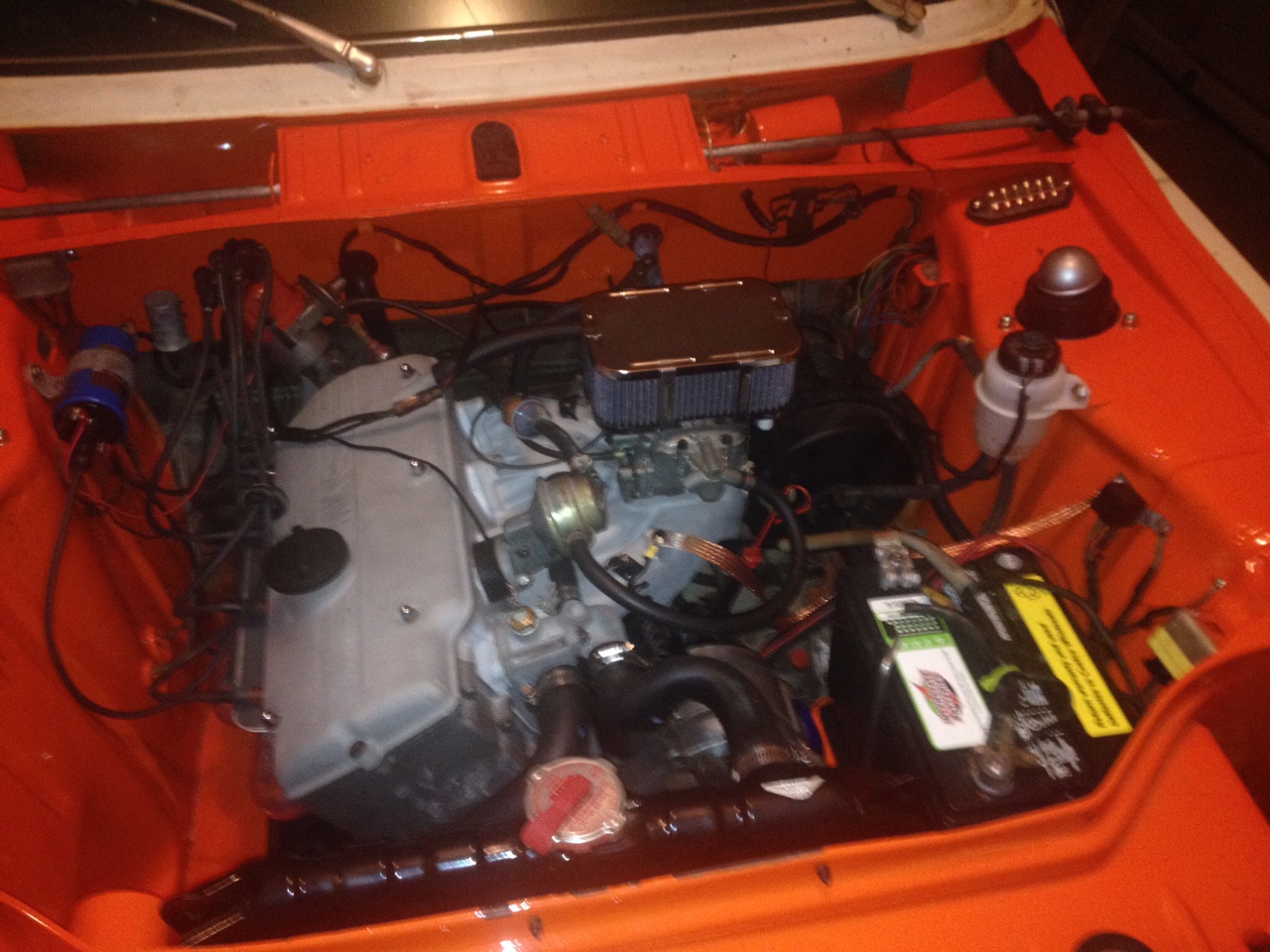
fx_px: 1284
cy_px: 476
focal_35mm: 35
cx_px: 635
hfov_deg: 52.6
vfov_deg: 40.7
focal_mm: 4.28
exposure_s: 1/16
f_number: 2.4
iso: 200
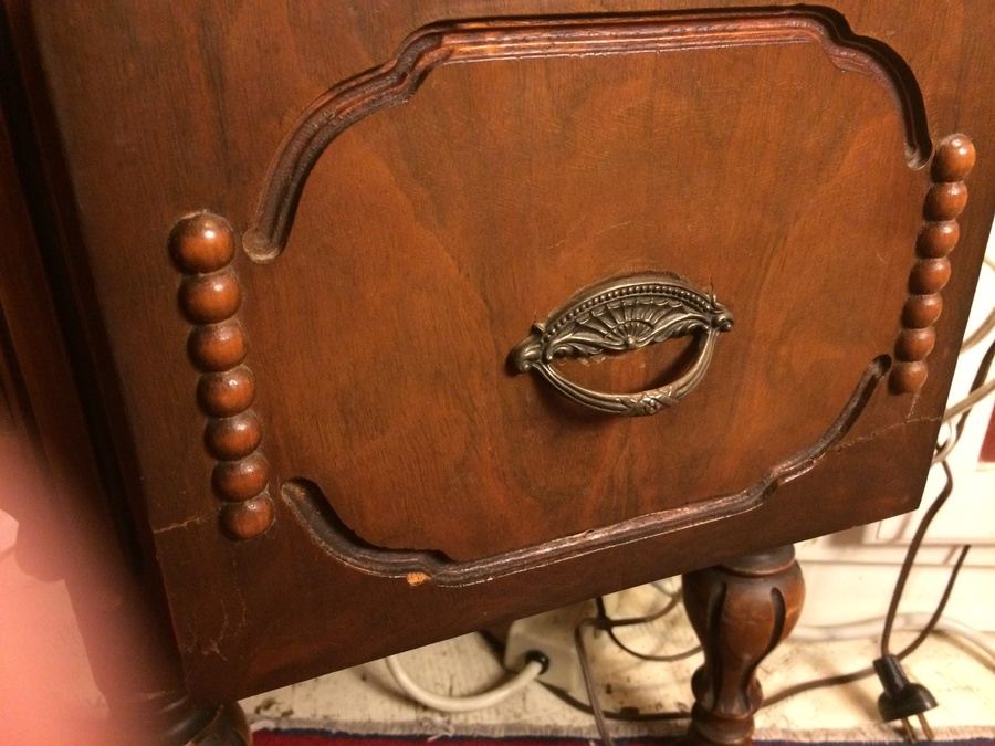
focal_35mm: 30
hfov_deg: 60.0
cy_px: 373
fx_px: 862
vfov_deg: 46.8
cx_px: 498
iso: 320
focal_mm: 4.12
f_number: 2.2
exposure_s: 1/15
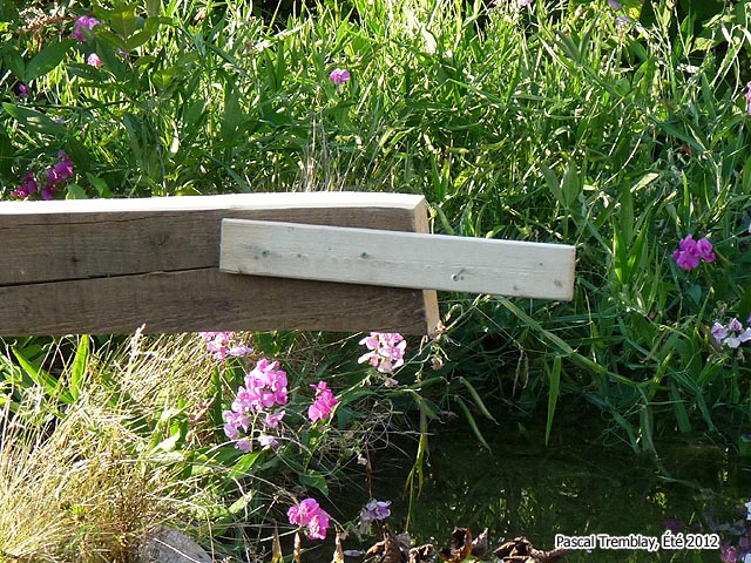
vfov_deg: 7.4
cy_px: 282
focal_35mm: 201
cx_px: 376
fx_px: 4361
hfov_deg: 9.8
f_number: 4
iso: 200
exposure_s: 1/250
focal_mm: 20.1
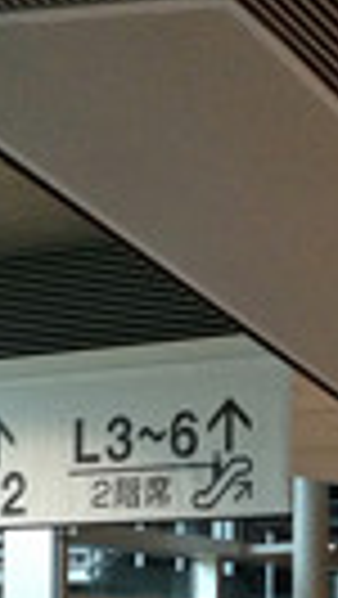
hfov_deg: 9.9
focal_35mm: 122
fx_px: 1940
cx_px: 311
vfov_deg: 17.2
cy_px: 585
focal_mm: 4.13
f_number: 2.4
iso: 250
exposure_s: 1/20
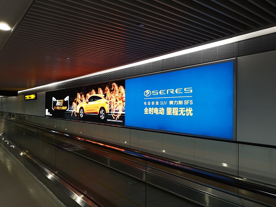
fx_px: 215
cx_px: 138
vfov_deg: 51.4
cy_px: 104
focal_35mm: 27
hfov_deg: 65.3
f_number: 1.8
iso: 100
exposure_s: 1/50
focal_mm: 3.95
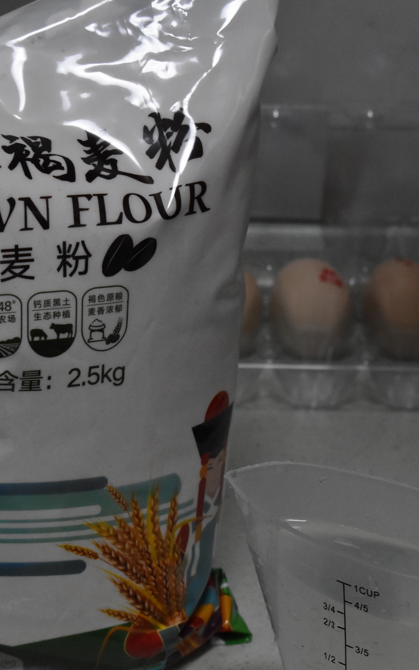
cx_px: 76
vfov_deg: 16.5
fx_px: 2316
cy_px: 334
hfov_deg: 10.3
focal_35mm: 127
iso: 2500
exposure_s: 1/100
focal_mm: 55
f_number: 7.1
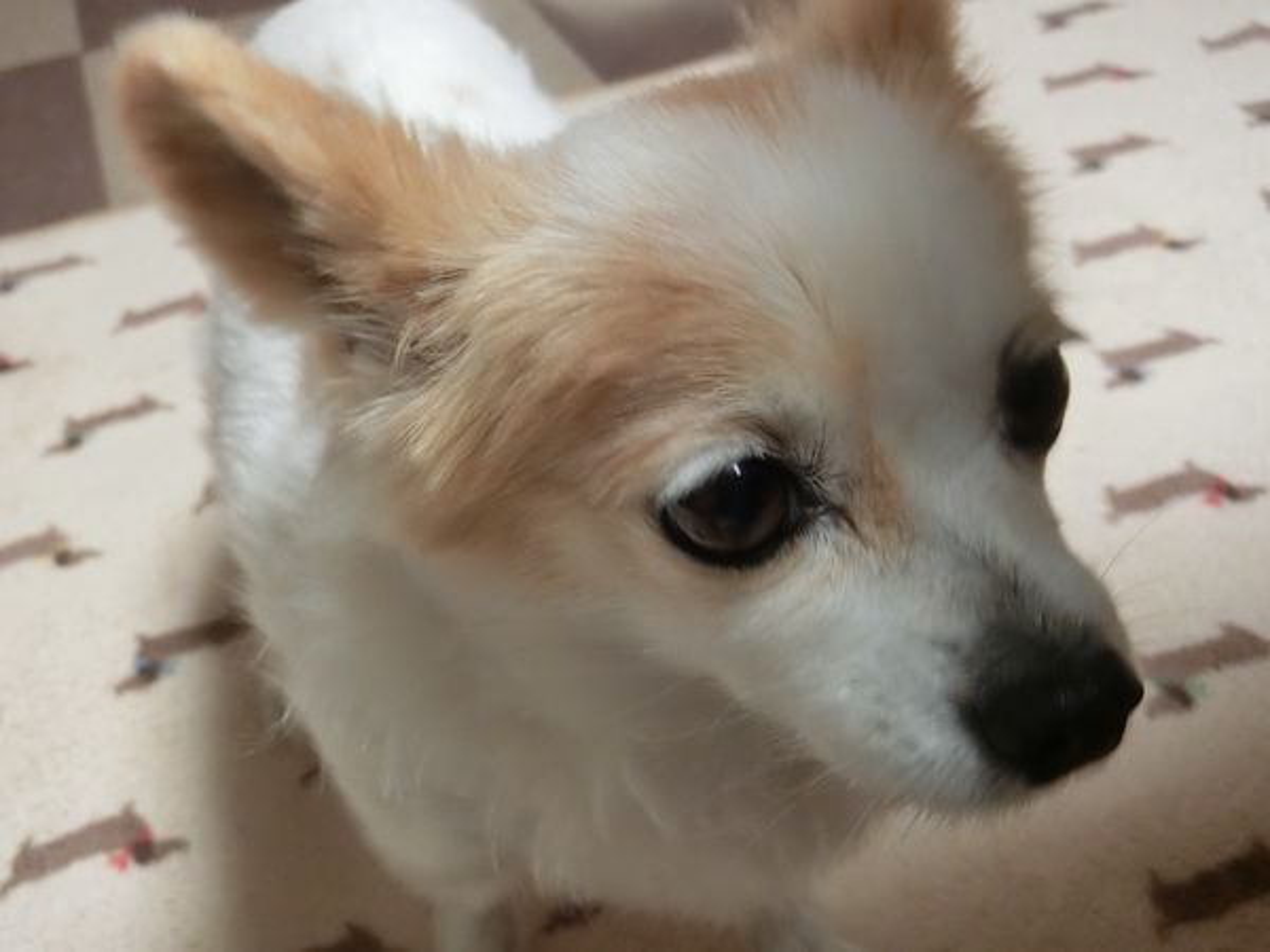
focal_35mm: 45
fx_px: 1651
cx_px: 635
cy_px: 476
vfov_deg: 32.2
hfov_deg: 42.1
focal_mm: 8
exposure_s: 1/30
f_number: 4.4
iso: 1000
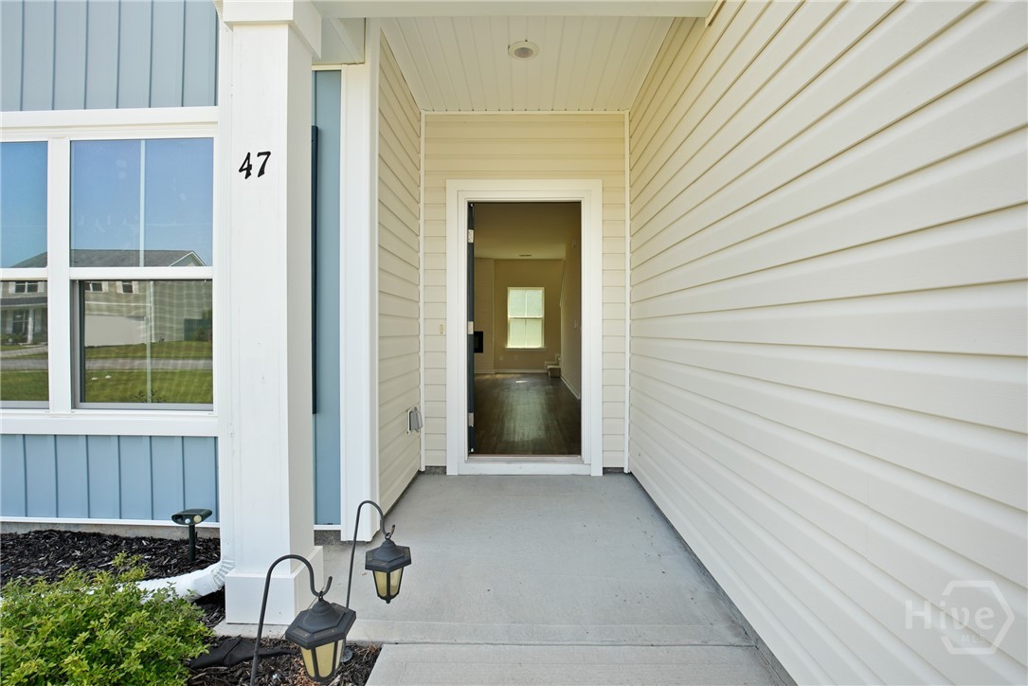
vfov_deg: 73.8
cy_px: 343
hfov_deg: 96.7
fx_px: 457
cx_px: 514
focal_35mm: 16
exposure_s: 1/40
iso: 320
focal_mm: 16
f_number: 9
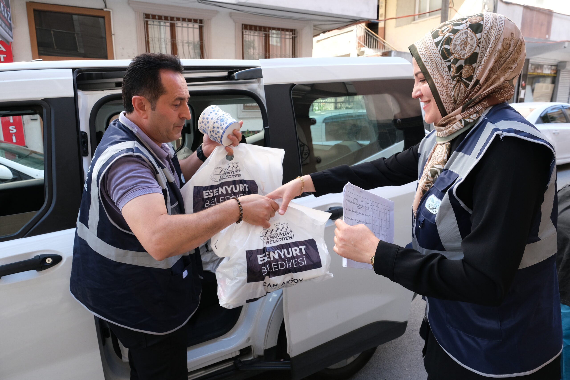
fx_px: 380
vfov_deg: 53.1
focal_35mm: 24
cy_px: 190
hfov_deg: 73.7
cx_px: 285
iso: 1250
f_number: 6.4
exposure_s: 1/250
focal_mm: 16
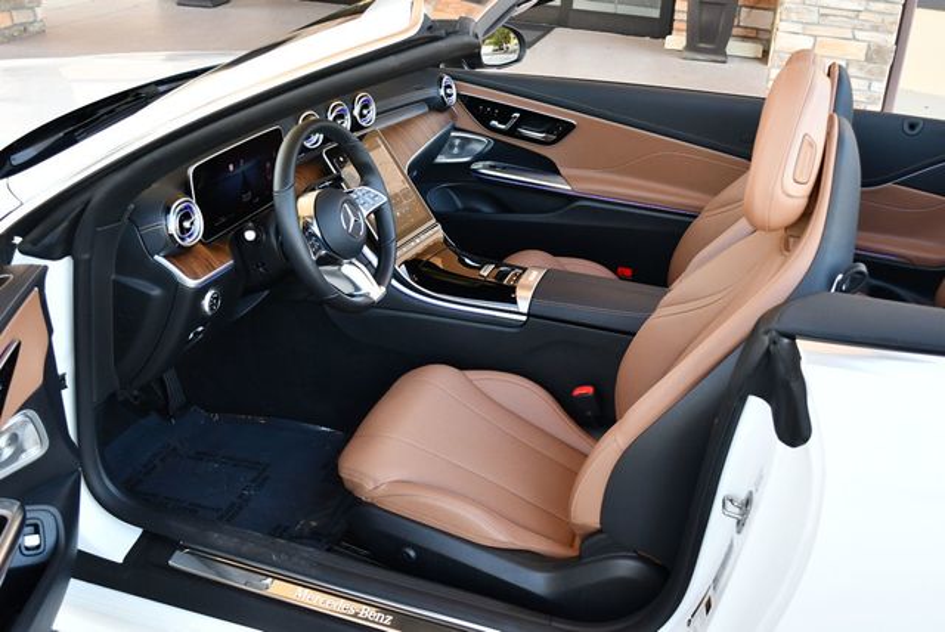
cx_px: 472
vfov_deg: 36.9
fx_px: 946
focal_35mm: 36
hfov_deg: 53.1
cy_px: 316
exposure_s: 1/250
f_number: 3.5
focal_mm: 18
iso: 560
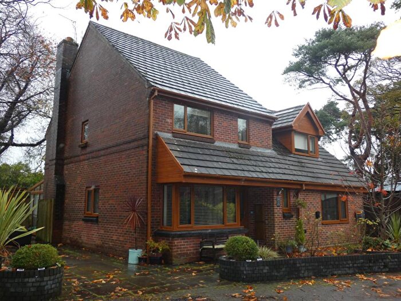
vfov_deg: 45.4
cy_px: 150
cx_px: 200
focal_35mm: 31
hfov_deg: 58.4
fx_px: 359
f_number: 3.3
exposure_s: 1/60
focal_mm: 5.5
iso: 125
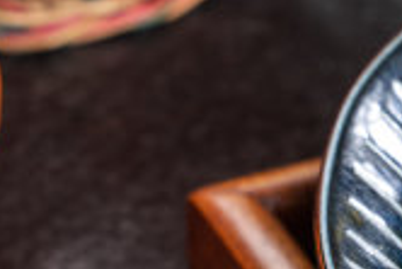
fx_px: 8136
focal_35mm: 728
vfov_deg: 1.9
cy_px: 104
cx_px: 654
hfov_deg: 2.8
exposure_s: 1/60
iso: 100
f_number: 9
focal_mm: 198
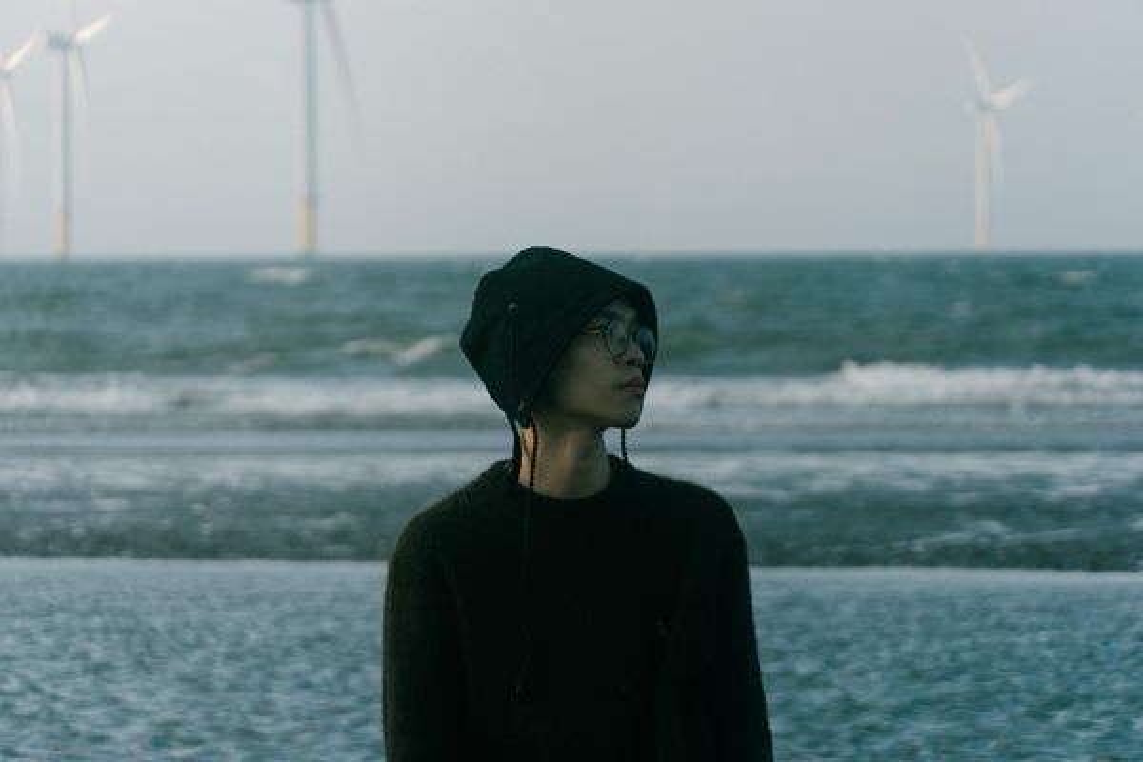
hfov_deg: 10.2
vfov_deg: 6.8
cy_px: 381
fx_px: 6429
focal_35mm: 202
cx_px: 572
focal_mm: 135
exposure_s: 1/250
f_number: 5.6
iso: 100
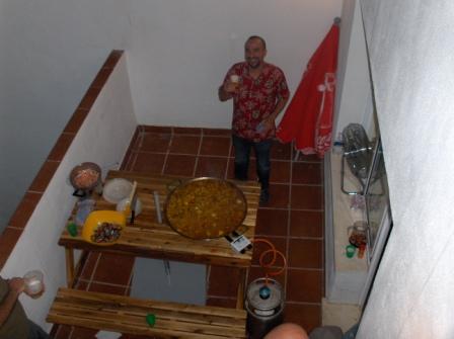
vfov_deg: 49.7
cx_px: 227
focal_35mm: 28
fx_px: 367
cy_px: 170
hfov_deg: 63.5
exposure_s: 1/60
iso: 59
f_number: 2.8
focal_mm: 5.8
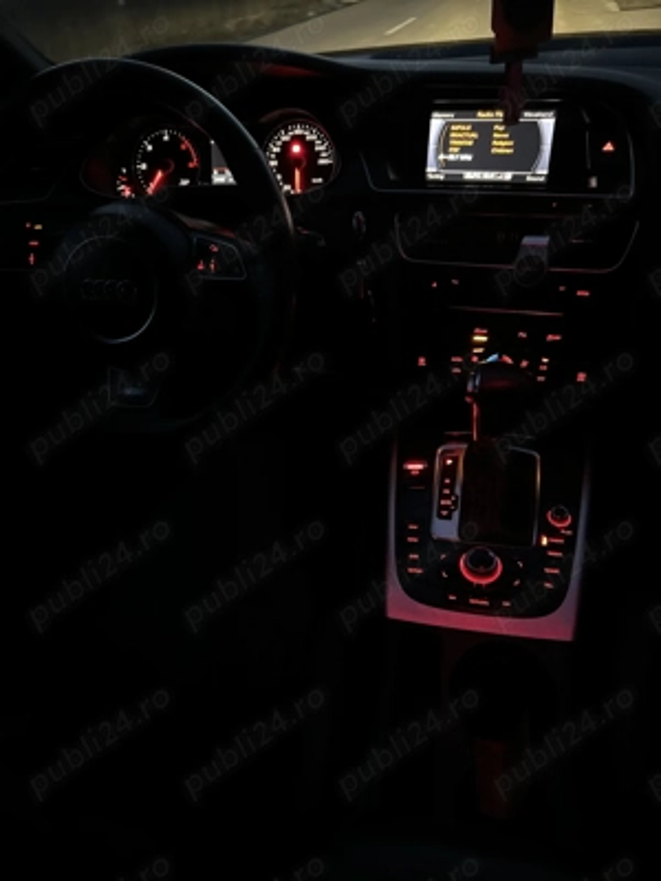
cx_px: 330
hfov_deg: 53.1
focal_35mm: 26
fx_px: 662
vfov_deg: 67.3
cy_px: 440
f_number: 1.5
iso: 4000
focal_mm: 5.7
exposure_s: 1/15
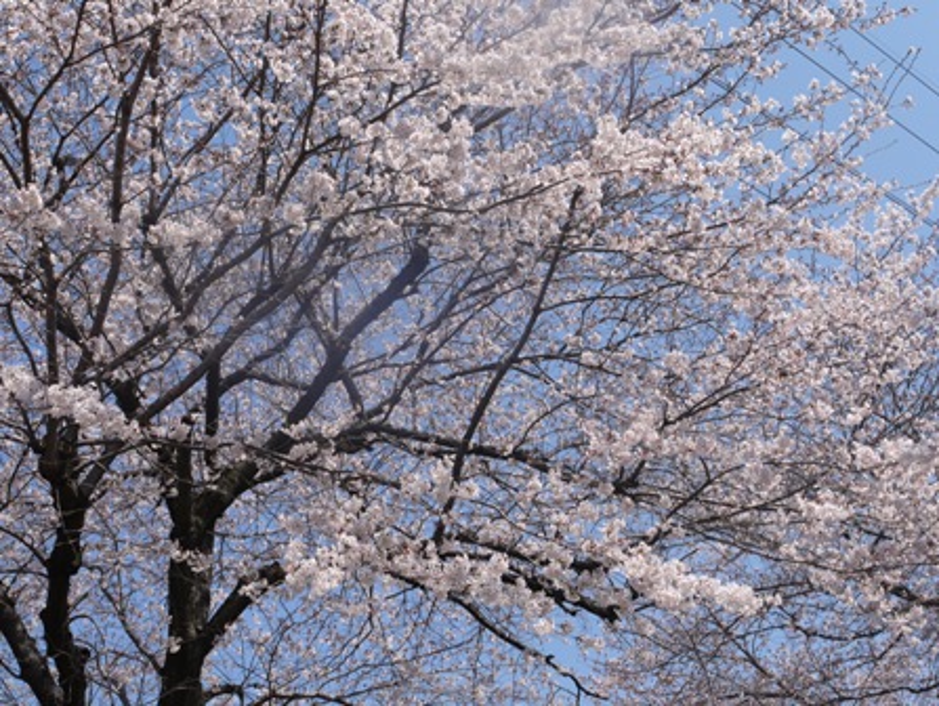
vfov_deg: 30.3
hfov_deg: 39.6
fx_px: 1303
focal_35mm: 48
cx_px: 470
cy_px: 353
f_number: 8
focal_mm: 24
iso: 100
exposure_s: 1/320
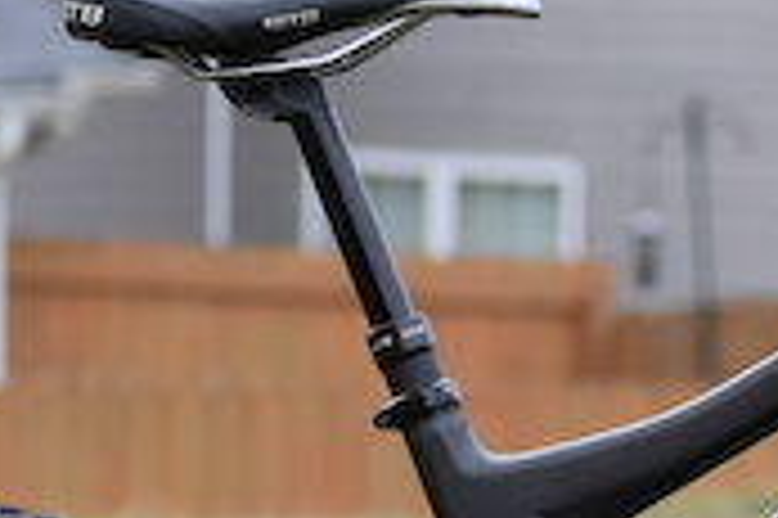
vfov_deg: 2.2
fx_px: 13472
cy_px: 642
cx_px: 904
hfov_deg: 3.3
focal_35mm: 624
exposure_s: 1/250
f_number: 4.8
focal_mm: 90
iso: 1100
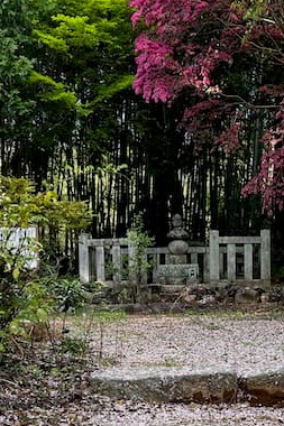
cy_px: 295
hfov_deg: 23.7
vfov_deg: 34.6
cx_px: 165
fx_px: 675
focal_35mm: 57
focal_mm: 5.7
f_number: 1.5
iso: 40
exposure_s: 1/166
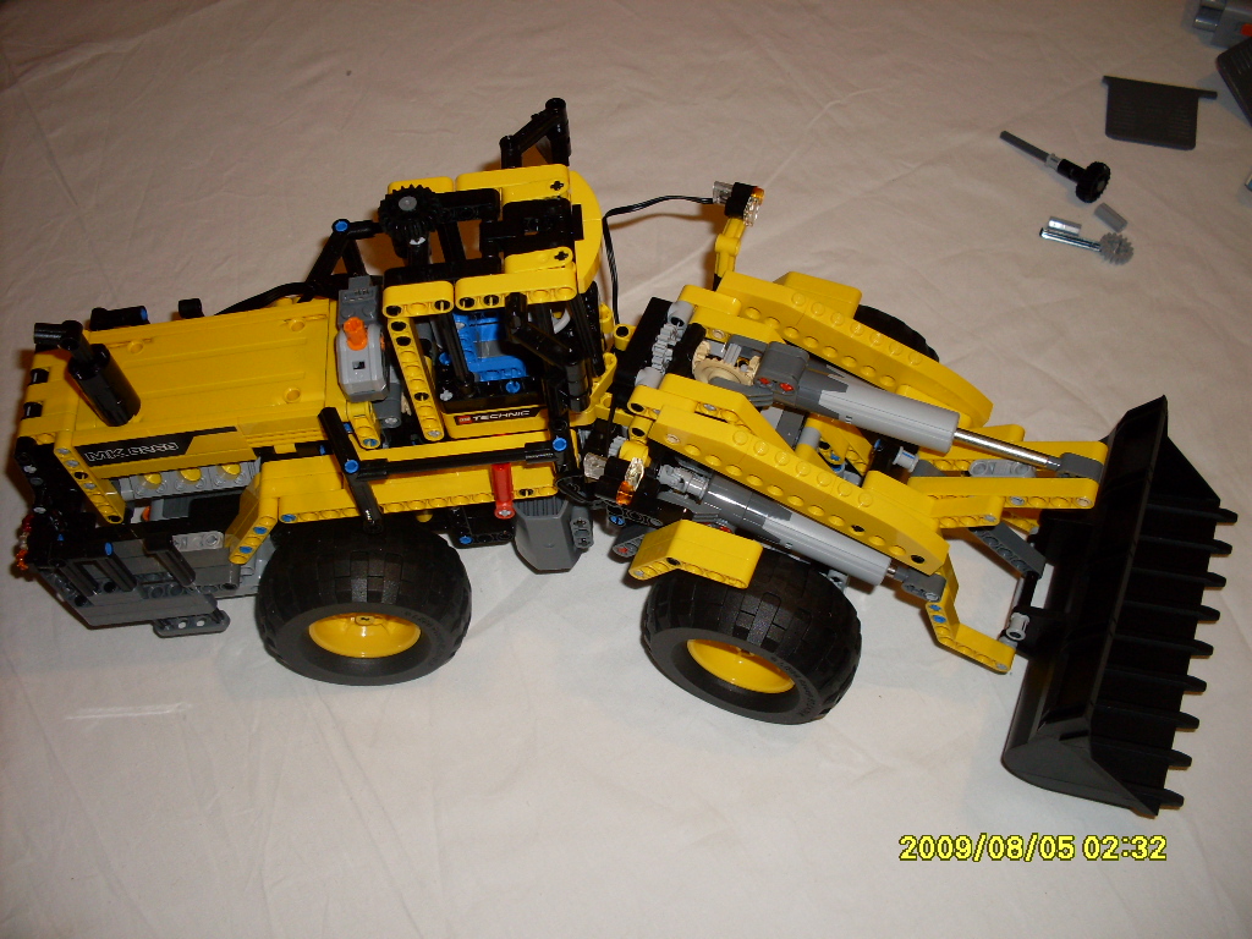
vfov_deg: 37.7
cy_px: 470
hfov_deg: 49.0
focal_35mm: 38
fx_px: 1374
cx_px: 626
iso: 100
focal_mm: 6.3
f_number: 2.8
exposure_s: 1/45
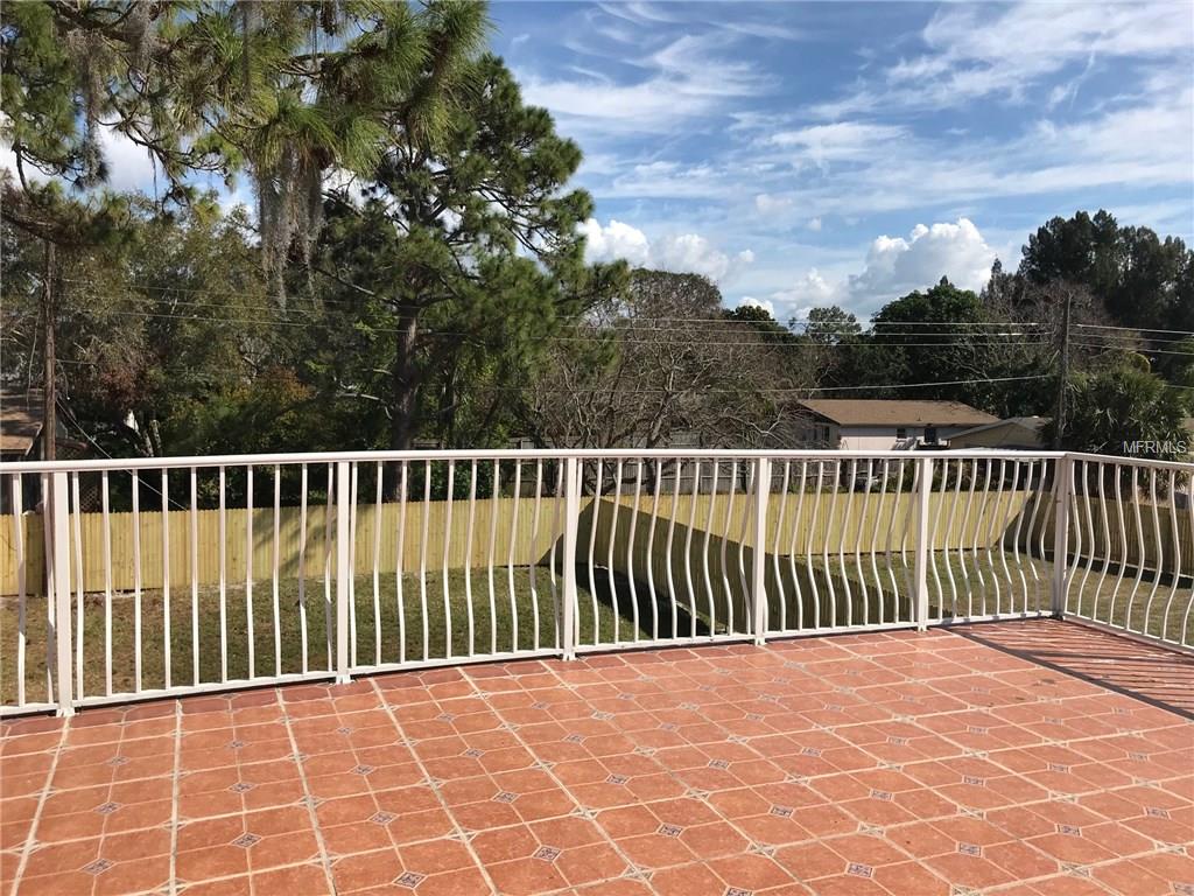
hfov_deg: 63.4
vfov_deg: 49.7
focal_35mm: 28
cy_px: 448
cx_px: 597
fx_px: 966
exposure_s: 1/3425
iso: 20
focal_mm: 3.99
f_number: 1.8
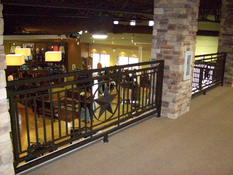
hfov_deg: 51.4
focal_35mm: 36
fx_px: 242
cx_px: 116
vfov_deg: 39.6
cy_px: 88
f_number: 2.7
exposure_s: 1/128
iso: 800
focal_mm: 6
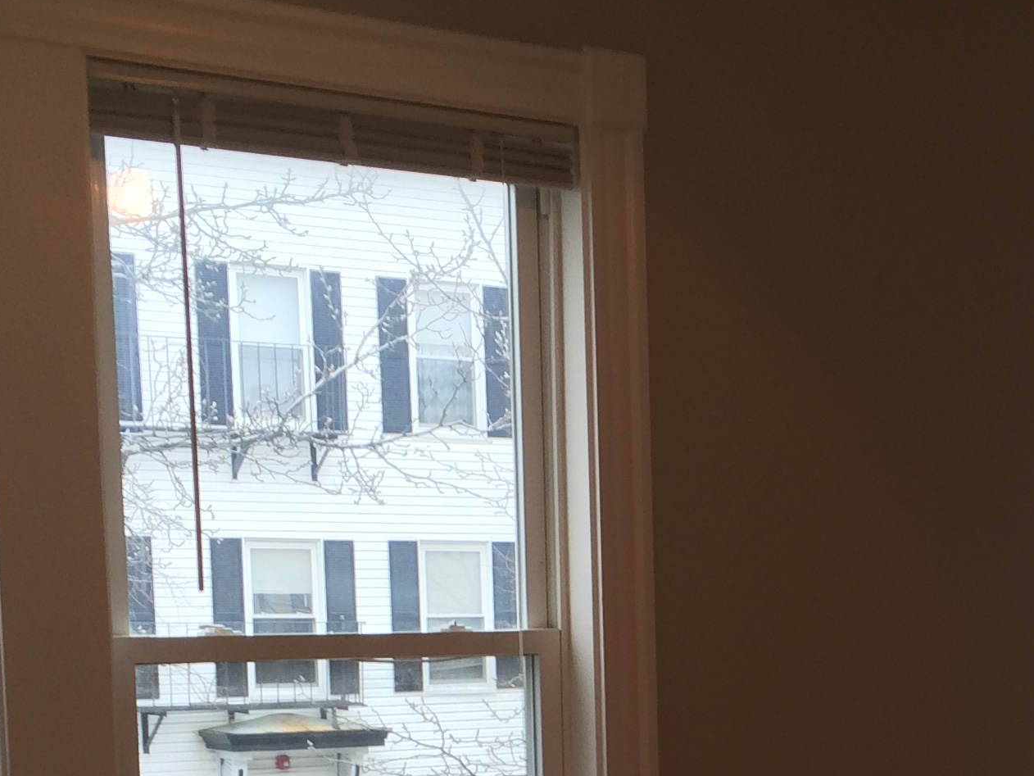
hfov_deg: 25.4
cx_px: 873
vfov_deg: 18.8
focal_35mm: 75
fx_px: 2241
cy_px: 862
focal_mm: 4.15
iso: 40
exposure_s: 1/40
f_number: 2.2
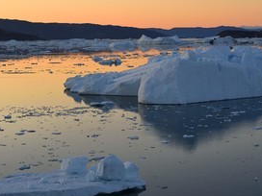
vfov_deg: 16.6
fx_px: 674
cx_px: 131
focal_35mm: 89
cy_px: 104
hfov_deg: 22.0
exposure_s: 1/100
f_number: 9
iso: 400
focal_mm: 60
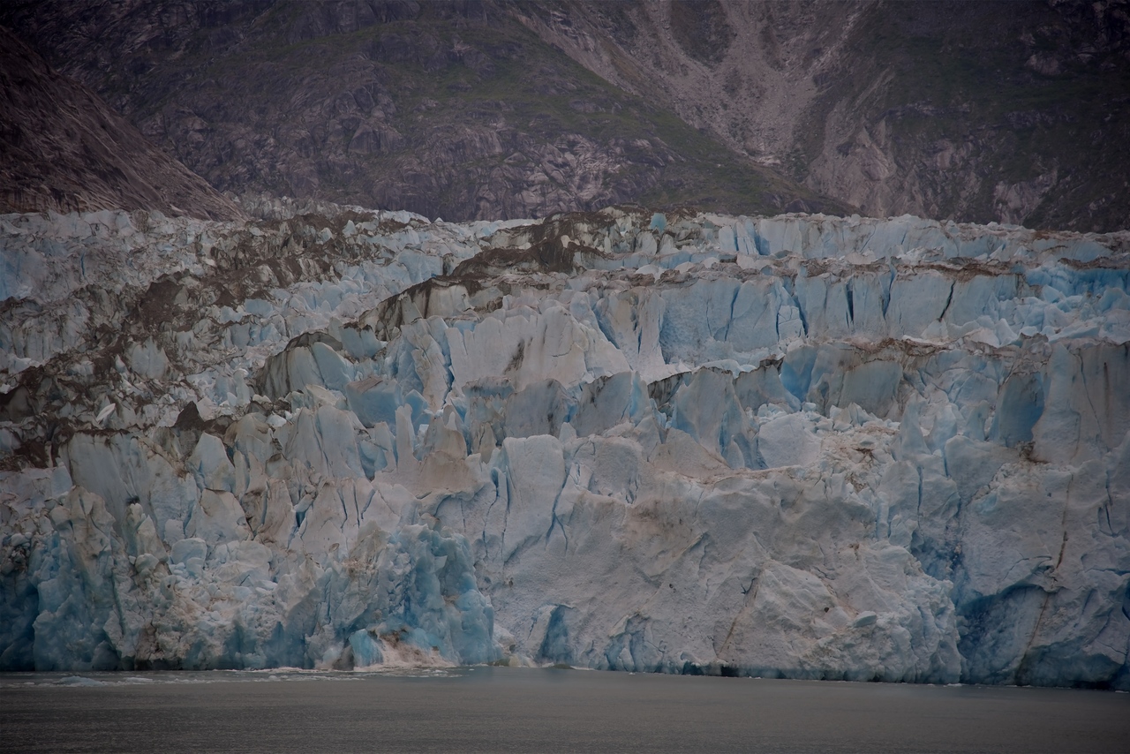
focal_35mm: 120
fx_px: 3767
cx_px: 565
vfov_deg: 11.4
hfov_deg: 17.1
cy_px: 377
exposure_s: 1/250
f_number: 4
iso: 125
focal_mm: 120
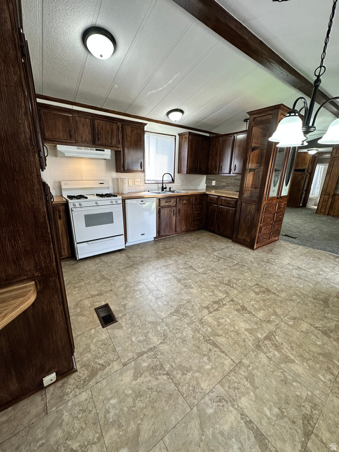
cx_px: 170
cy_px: 226
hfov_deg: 85.7
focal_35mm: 14
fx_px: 183
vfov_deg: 102.1
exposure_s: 1/120
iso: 200
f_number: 2.2
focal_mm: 2.22
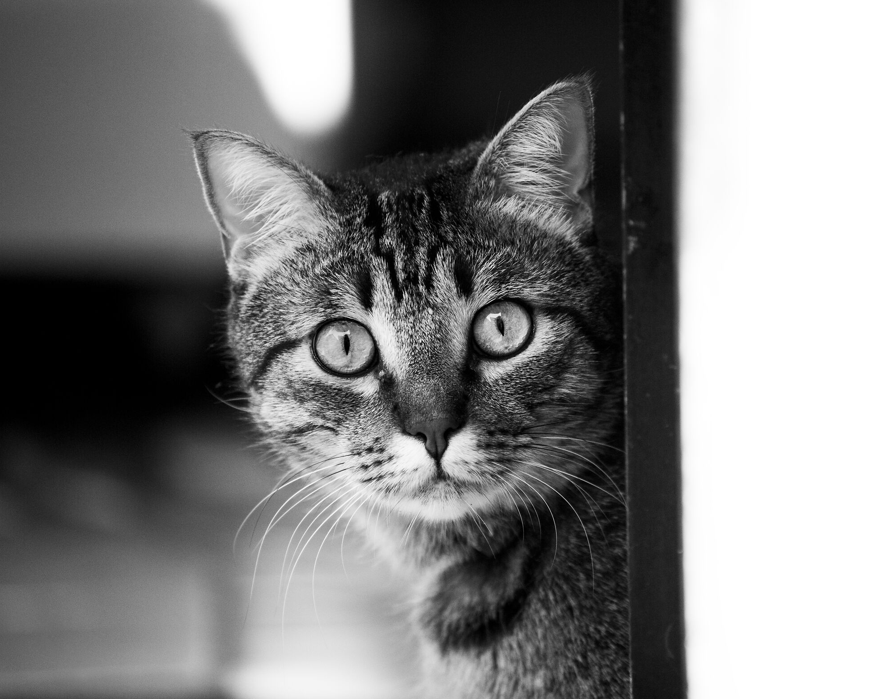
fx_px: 6854
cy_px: 349
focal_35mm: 265
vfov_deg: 5.8
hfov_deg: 7.3
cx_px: 453
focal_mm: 230
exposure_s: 1/200
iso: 640
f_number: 5.3
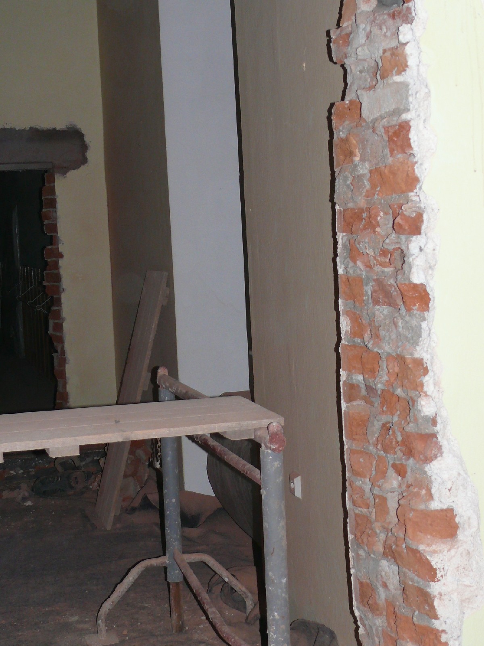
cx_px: 242
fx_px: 1193
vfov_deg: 30.3
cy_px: 323
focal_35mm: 64
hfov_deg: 22.9
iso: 200
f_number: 3.2
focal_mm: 10.5
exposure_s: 1/30
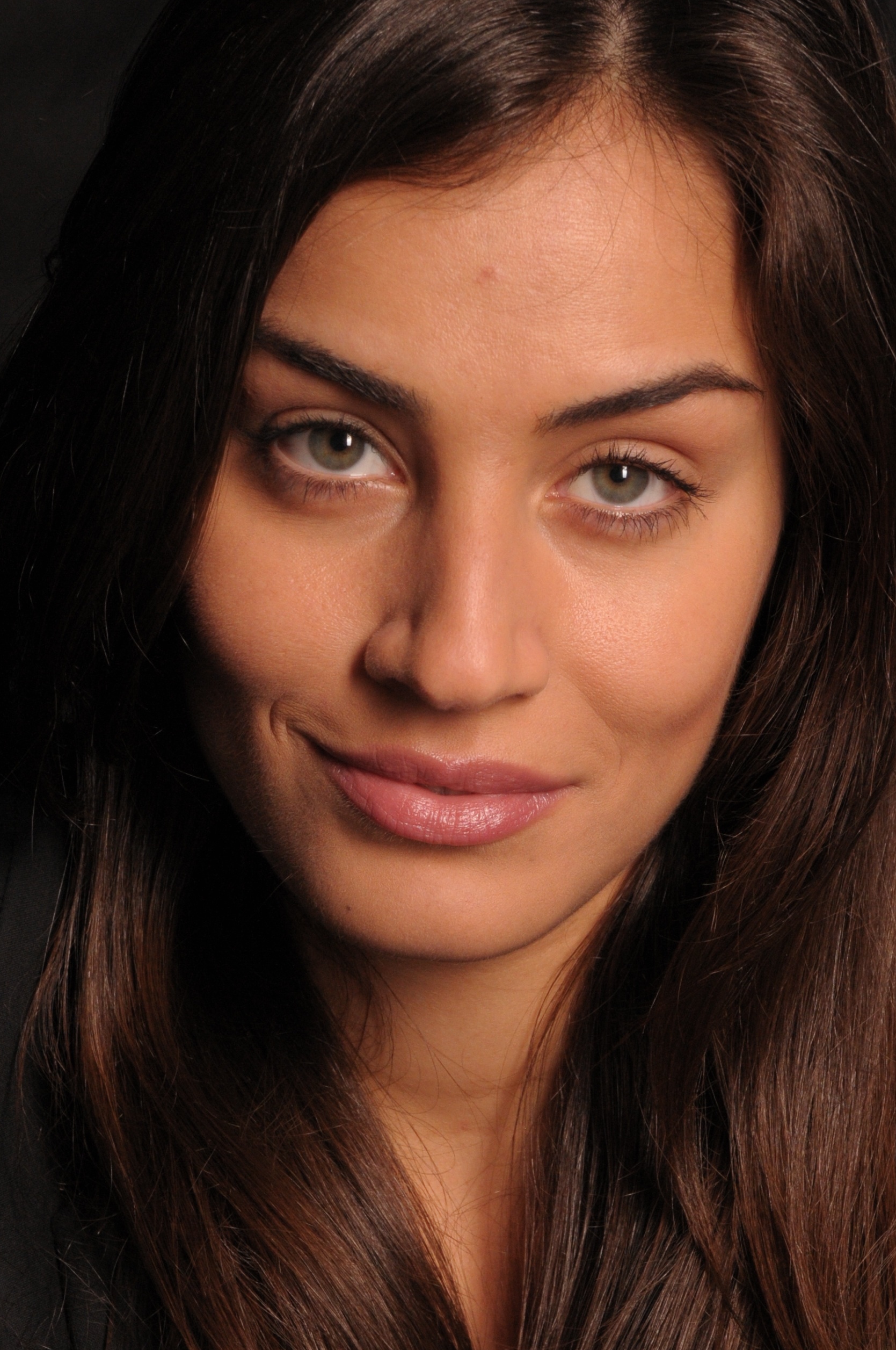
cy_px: 887
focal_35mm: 128
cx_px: 451
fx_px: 4791
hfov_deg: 10.7
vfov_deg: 16.0
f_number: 9
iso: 500
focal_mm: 50
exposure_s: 1/125
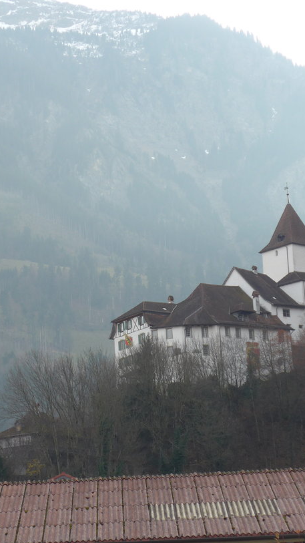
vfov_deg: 18.0
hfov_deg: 10.1
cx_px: 41
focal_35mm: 119
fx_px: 1712
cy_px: 290
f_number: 4.2
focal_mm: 15
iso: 80
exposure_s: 1/125
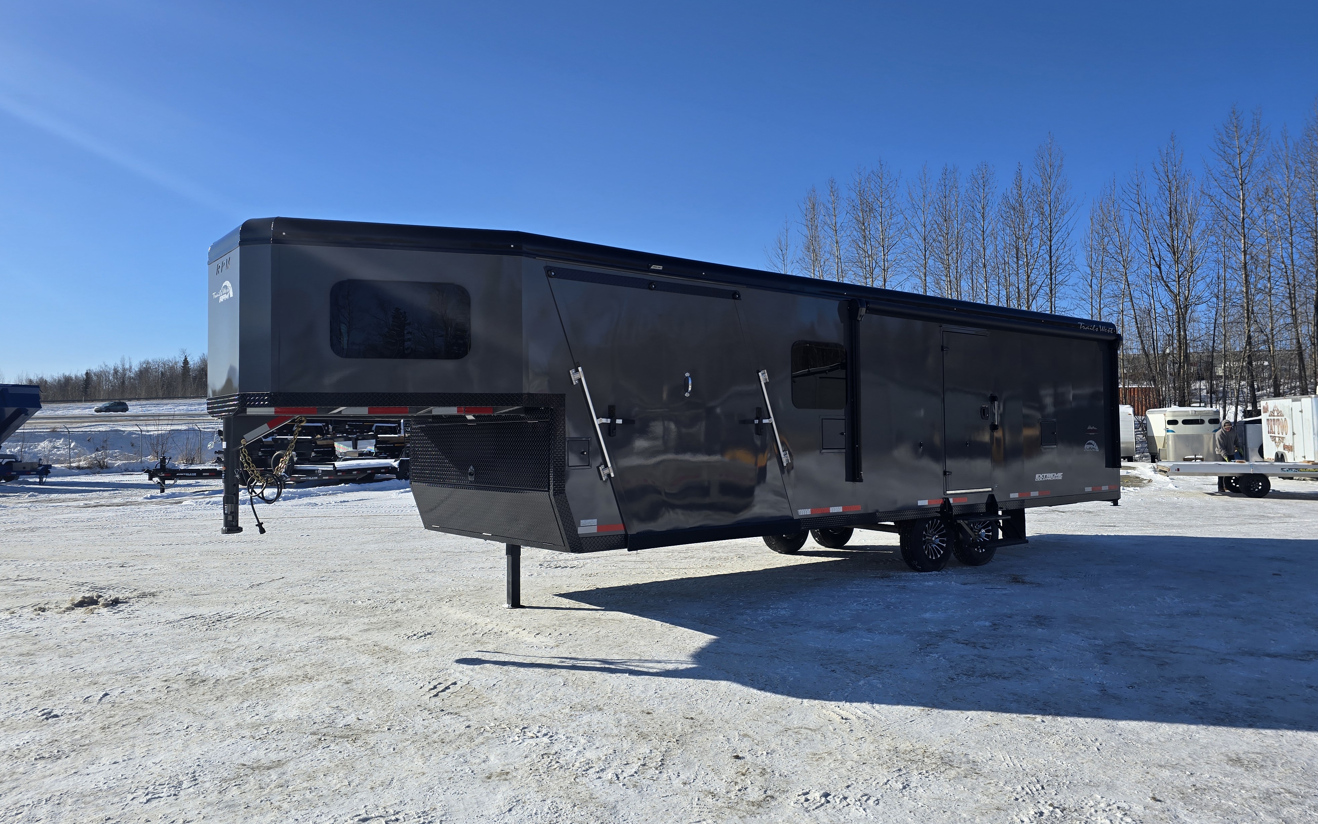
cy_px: 396
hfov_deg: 72.5
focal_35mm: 25
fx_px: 898
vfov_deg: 49.3
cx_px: 647
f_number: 1.7
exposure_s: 1/1205
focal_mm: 6.3
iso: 12
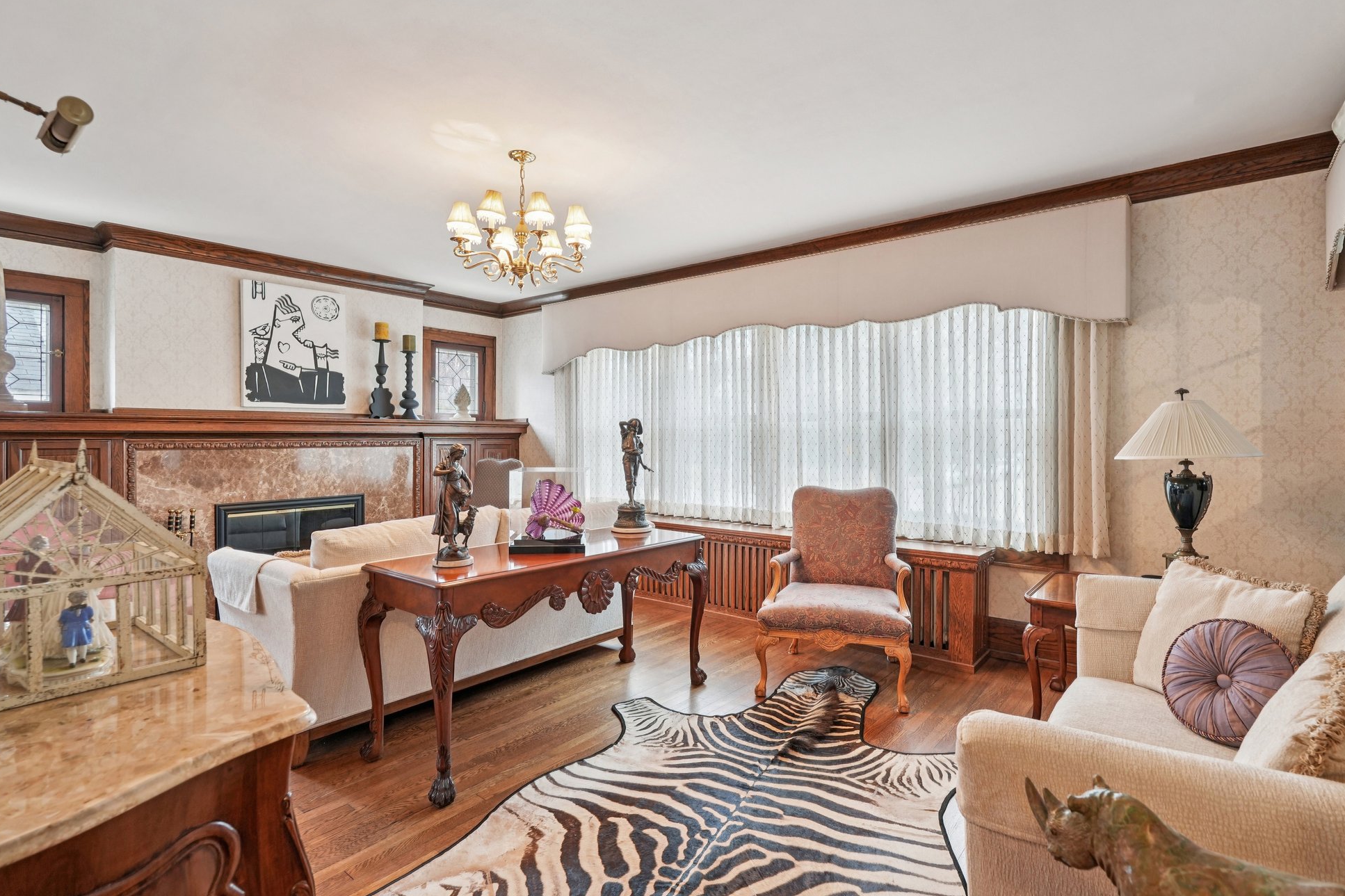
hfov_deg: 90.0
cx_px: 702
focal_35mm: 18
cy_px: 436
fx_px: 672
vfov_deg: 67.4
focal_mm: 17
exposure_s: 1/13
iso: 320
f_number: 6.3
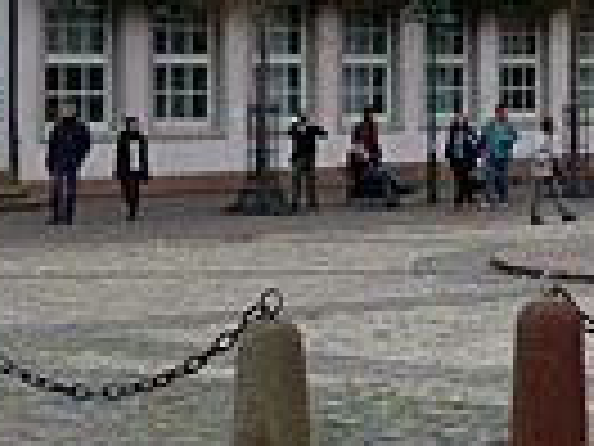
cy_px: 113
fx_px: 2265
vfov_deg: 11.2
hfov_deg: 13.9
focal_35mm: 132
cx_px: 922
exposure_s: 1/125
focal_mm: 4.7
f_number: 4
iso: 80
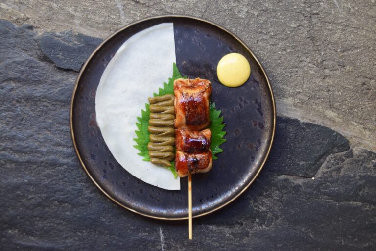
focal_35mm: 57
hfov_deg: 35.1
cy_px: 126
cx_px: 188
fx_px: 595
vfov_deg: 23.8
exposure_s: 1/125
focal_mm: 38
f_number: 5
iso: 800
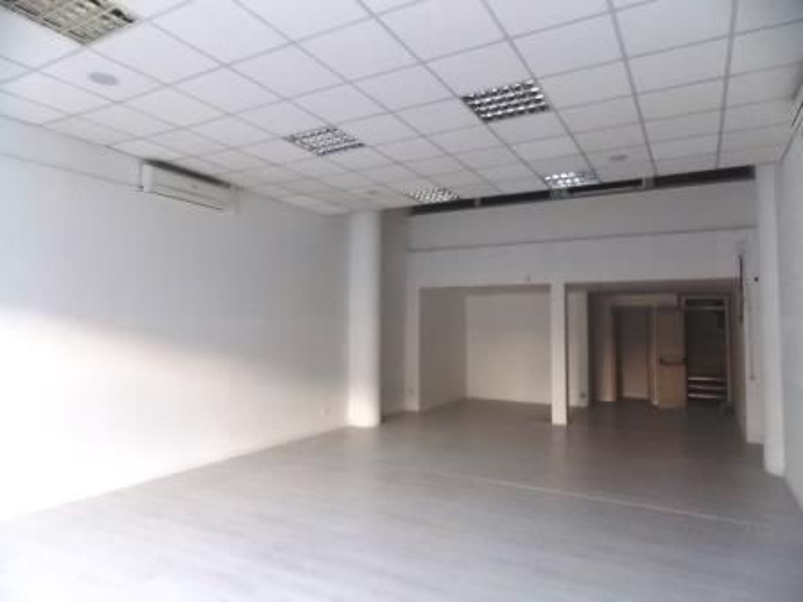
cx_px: 402
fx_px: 534
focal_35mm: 23
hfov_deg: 73.9
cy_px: 301
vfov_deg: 58.9
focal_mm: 4
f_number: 3.1
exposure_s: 1/125
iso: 400
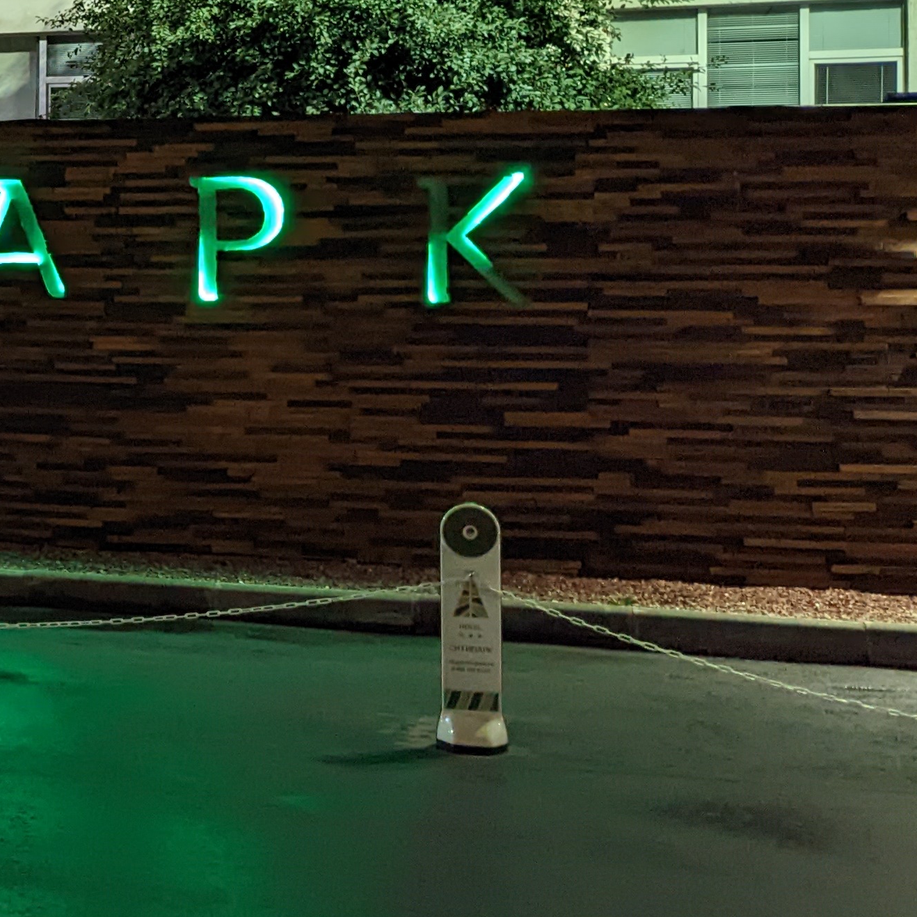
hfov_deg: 20.7
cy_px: 212
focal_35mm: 73
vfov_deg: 23.4
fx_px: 2188
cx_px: -392
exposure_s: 1/25
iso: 406
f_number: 1.73
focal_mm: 4.38
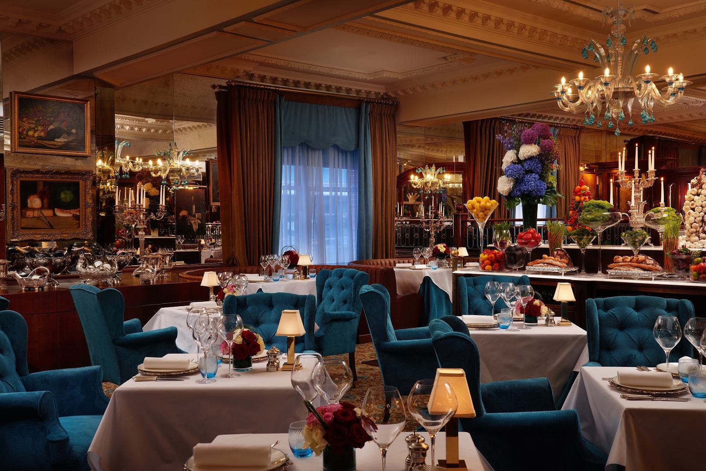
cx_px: 353
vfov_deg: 33.4
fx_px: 785
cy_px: 236
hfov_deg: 48.4
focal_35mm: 40
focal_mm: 40
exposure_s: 1/250
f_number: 16
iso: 200
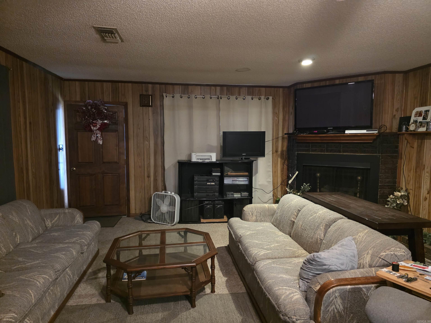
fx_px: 286
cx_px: 216
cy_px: 162
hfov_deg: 73.9
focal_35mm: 23
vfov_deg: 58.9
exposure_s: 1/40
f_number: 1.7
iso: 1600
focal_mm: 6.3
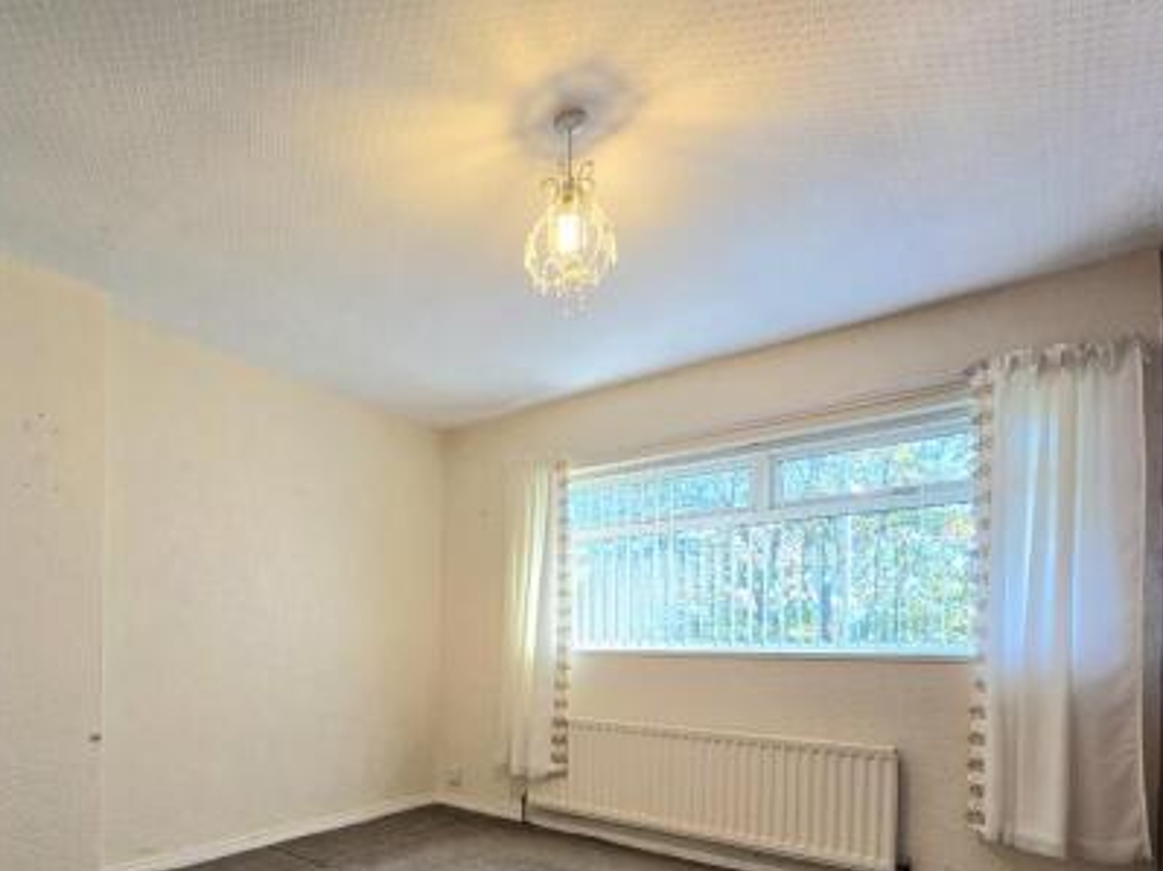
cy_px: 631
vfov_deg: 65.3
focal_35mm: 19
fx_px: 638
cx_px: 395
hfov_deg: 82.0
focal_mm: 2.2
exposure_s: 1/50.3
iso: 80
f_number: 2.2
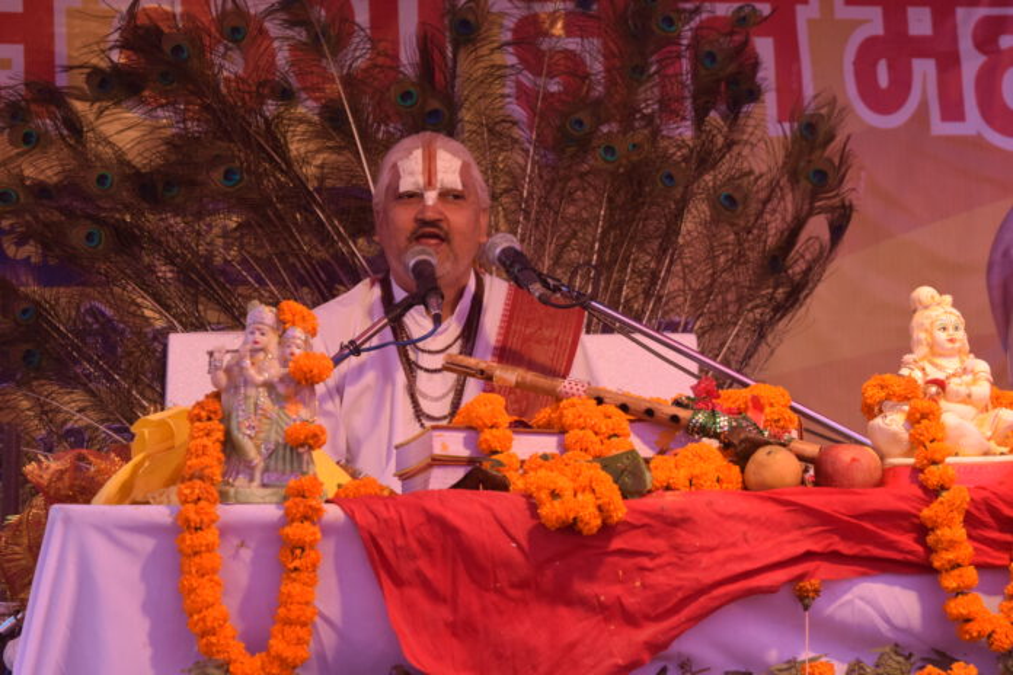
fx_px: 2321
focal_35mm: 82
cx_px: 506
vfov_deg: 16.6
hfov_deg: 24.6
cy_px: 338
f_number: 7.1
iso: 1600
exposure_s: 1/200
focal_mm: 55
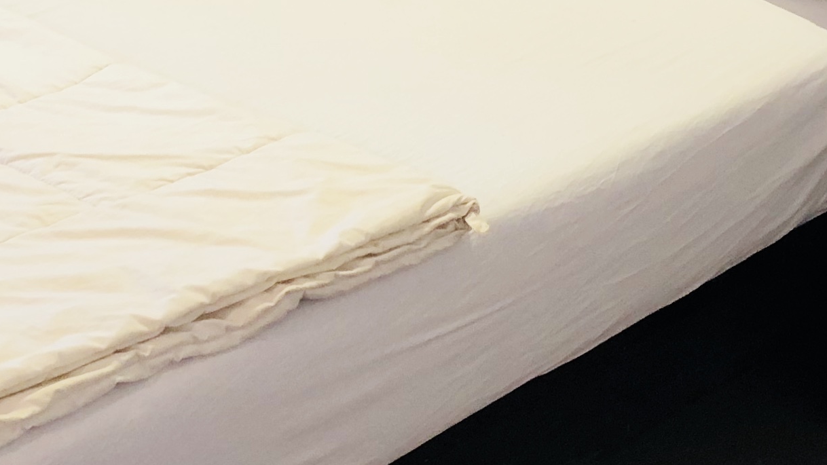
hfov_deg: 21.1
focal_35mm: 101
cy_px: -33
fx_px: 2215
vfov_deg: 11.8
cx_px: 346
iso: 50
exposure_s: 1/17
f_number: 1.8
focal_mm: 4
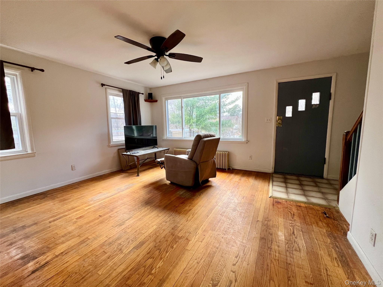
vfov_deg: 89.9
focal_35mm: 13
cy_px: 144
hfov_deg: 106.2
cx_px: 192
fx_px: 144
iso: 160
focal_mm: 1.57
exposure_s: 1/99
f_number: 1.8
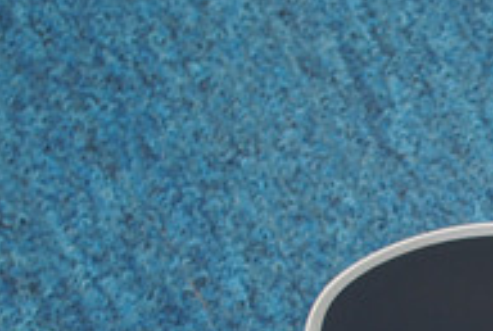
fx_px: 3857
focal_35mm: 281
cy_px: 751
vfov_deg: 4.8
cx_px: 1076
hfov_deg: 7.0
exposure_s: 1/60
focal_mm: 36
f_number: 5
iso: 100
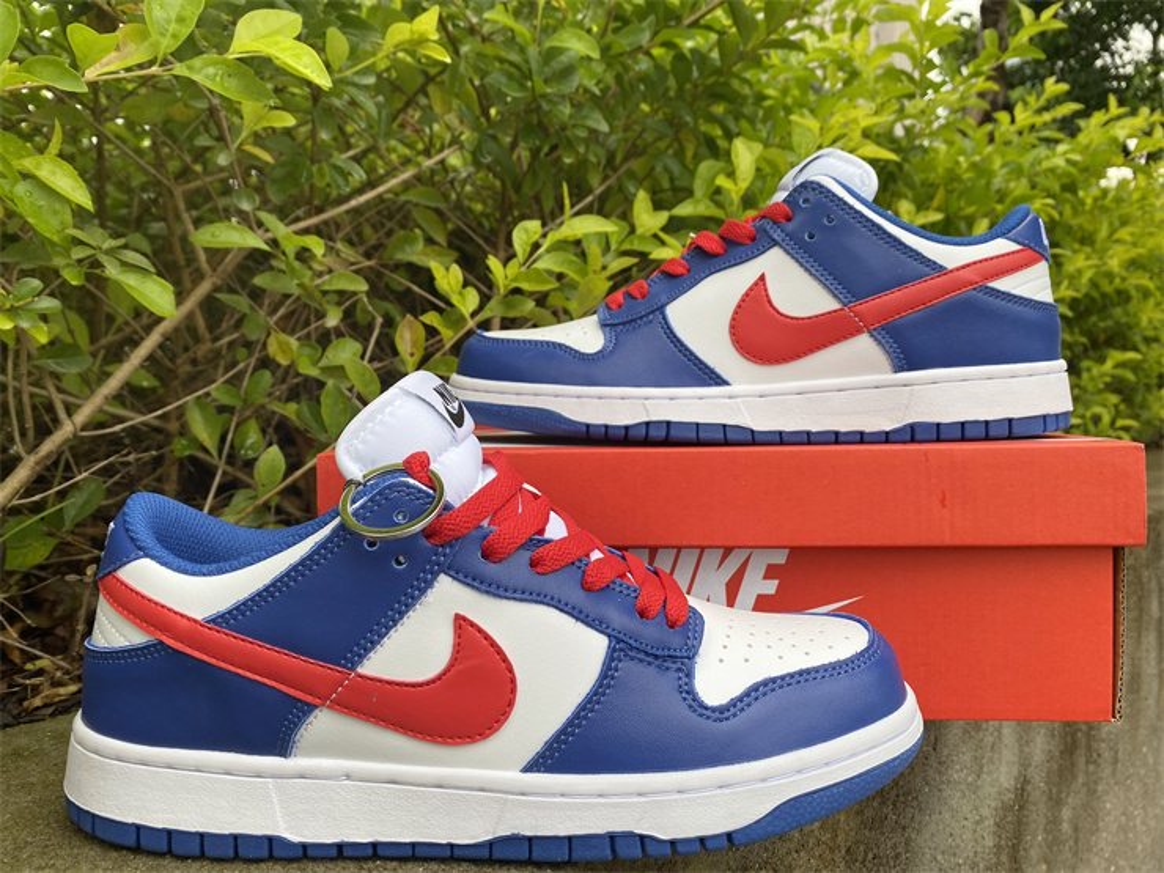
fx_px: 874
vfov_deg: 53.1
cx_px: 582
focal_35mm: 26
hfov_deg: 67.3
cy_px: 436
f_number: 1.8
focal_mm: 4.25
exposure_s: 1/122
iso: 64
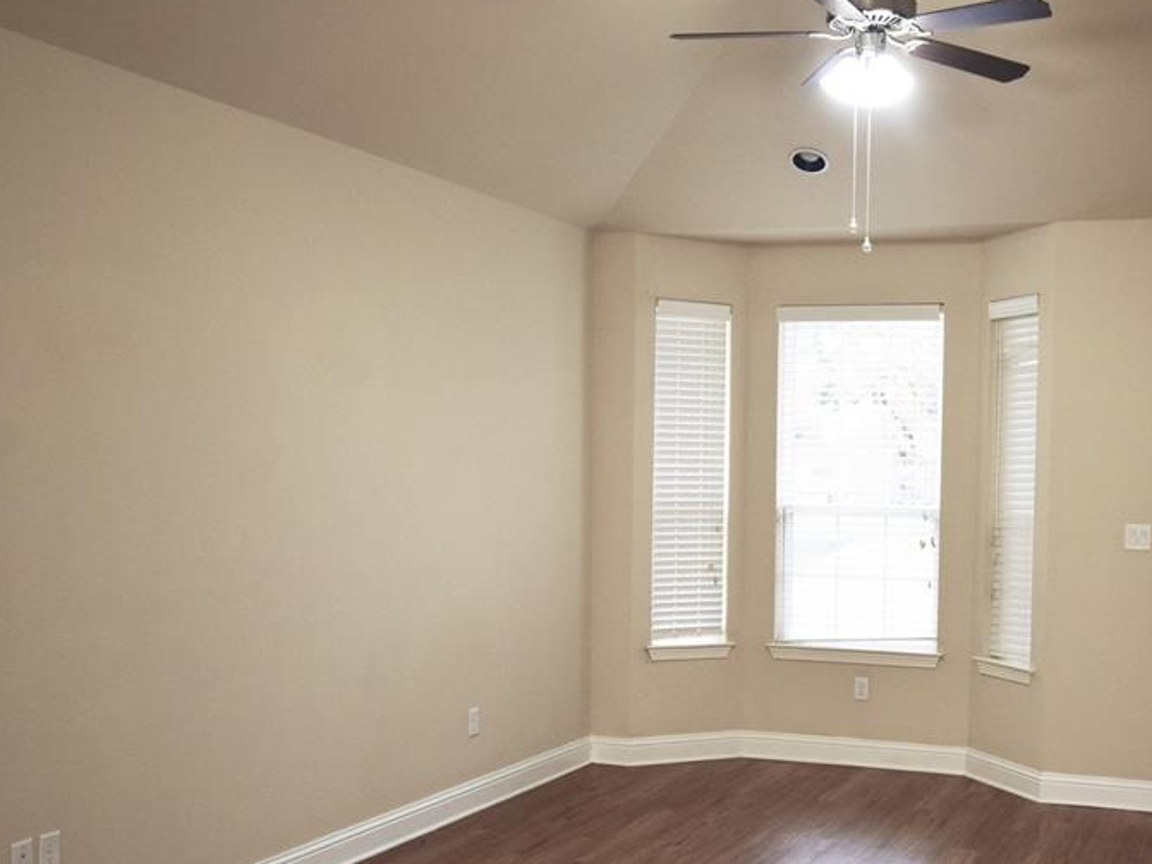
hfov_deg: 42.0
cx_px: 826
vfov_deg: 32.7
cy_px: 534
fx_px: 1464
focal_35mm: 44
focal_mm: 20
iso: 400
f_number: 5.6
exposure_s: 1/30
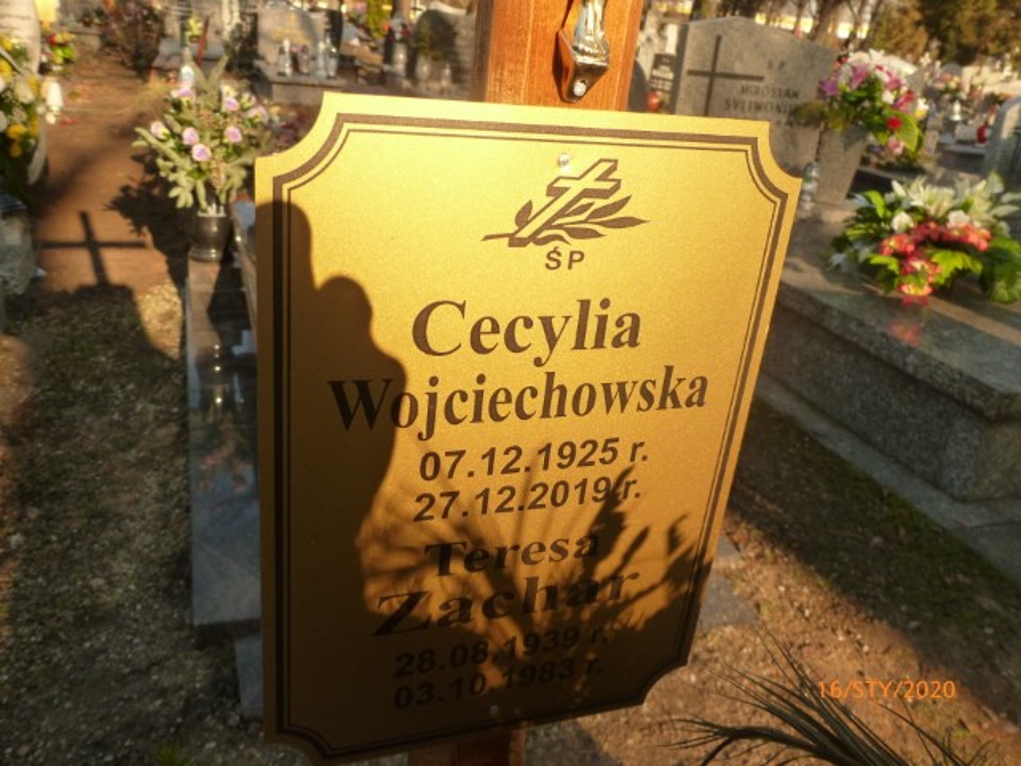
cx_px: 510
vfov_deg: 49.7
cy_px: 383
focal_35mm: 28
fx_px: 826
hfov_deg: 63.4
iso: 200
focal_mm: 5
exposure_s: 1/500
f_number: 3.3
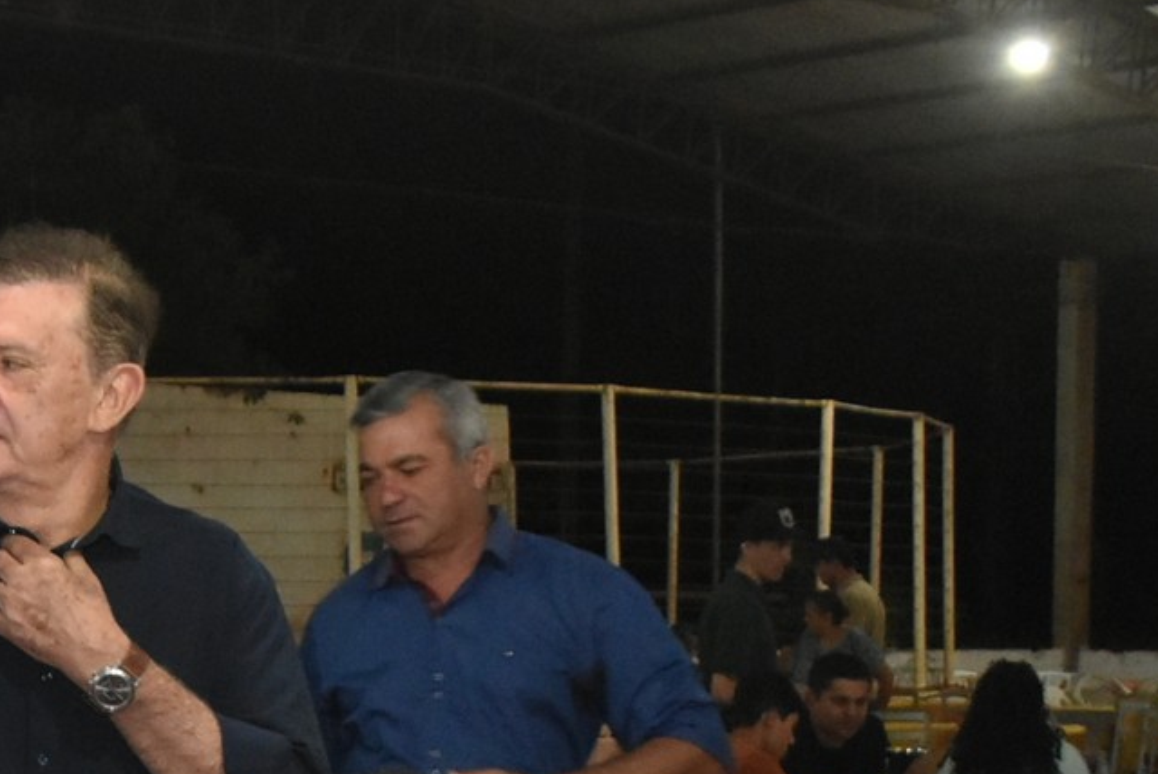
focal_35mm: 101
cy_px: 722
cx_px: -205
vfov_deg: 13.4
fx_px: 3252
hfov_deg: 19.1
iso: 4000
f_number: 5
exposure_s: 1/80
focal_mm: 24
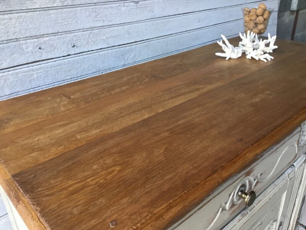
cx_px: 153
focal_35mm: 31
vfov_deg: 45.4
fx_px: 274
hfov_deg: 58.4
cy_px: 115
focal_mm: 3.3
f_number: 2.4
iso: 25
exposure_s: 1/33
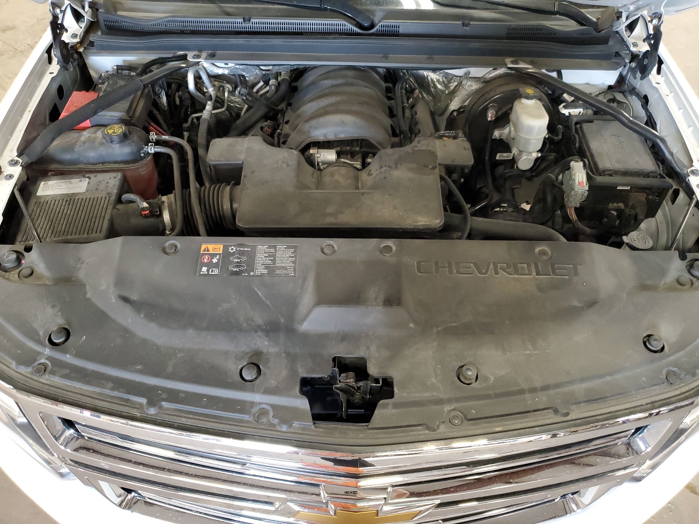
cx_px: 350
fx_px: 525
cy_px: 262
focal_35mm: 26
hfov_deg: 67.3
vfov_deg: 53.1
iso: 325
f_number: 1.5
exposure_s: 1/30
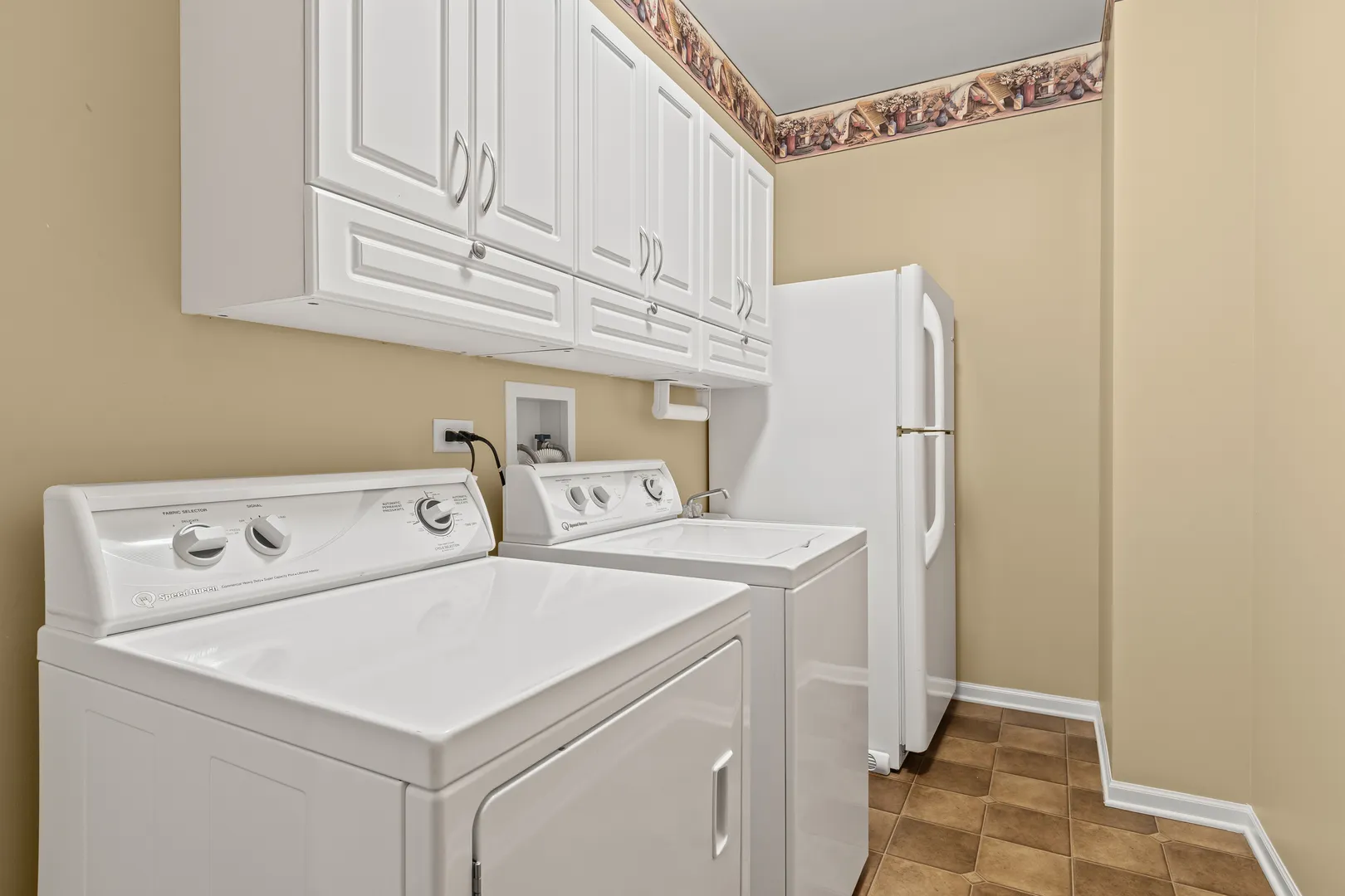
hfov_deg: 90.0
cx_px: 672
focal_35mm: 18
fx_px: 672
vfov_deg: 67.4
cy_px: 448
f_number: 8
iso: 320
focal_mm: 12
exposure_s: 1.3
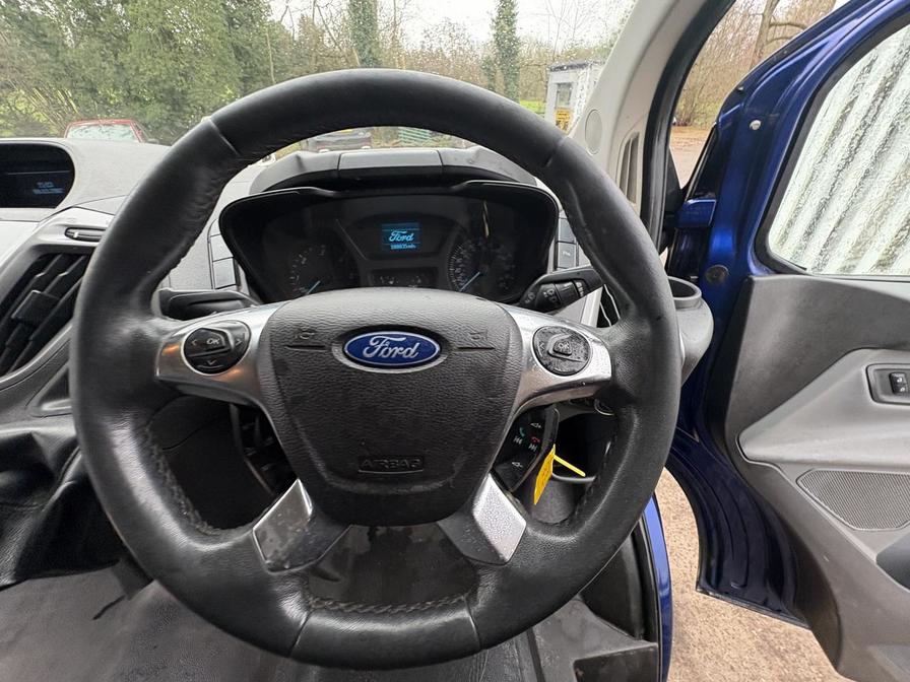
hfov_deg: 102.1
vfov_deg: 85.7
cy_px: 341
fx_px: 368
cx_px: 455
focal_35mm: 14
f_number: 2.2
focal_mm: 2.22
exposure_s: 1/85
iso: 200
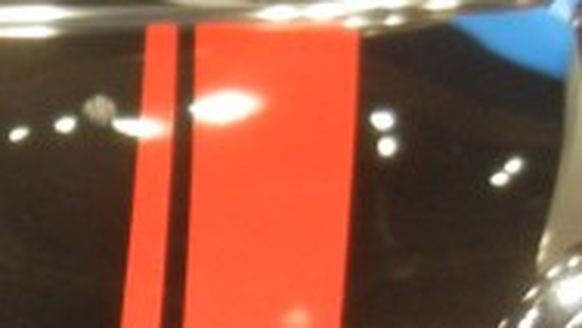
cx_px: -201
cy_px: 248
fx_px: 2749
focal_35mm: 178
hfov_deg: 11.7
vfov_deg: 6.8
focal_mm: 5.4
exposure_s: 1/21.5
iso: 400
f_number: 3.5
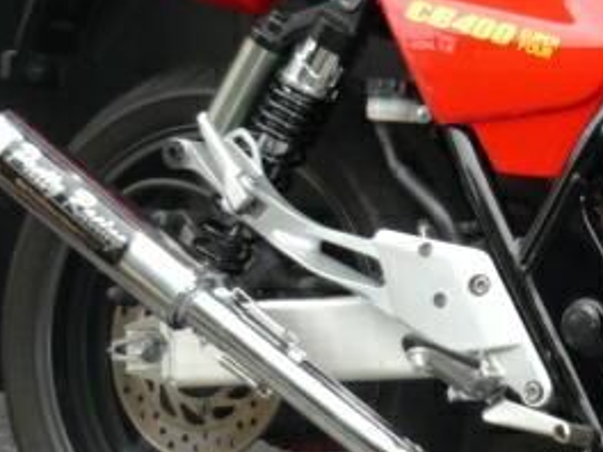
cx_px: 598
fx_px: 2195
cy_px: 233
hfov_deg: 15.4
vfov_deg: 11.8
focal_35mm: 126
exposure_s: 1/400
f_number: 2.8
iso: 100
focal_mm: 5.5
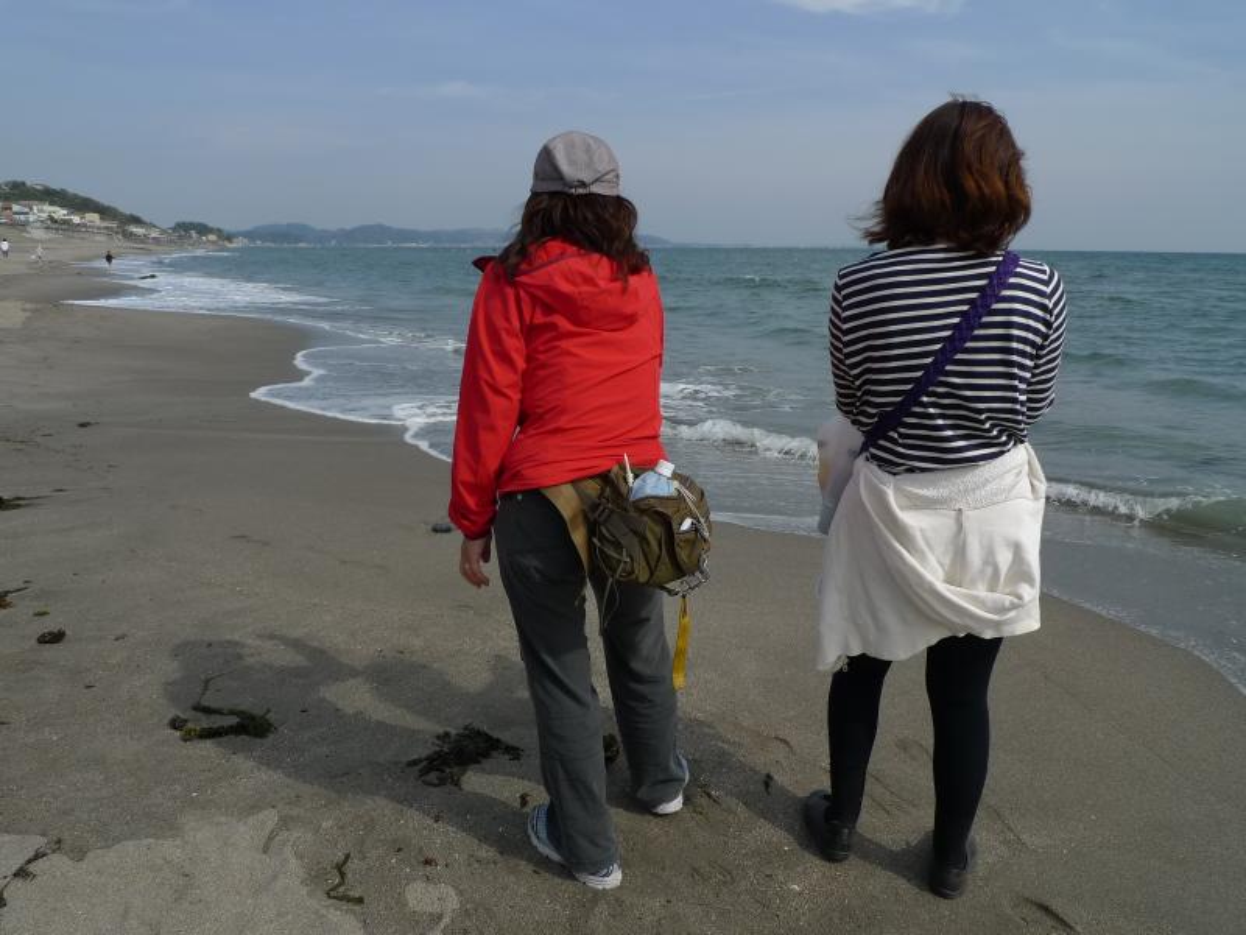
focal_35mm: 24
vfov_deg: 56.8
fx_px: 864
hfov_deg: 71.6
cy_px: 468
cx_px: 623
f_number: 5
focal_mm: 5.1
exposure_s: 1/800
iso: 80
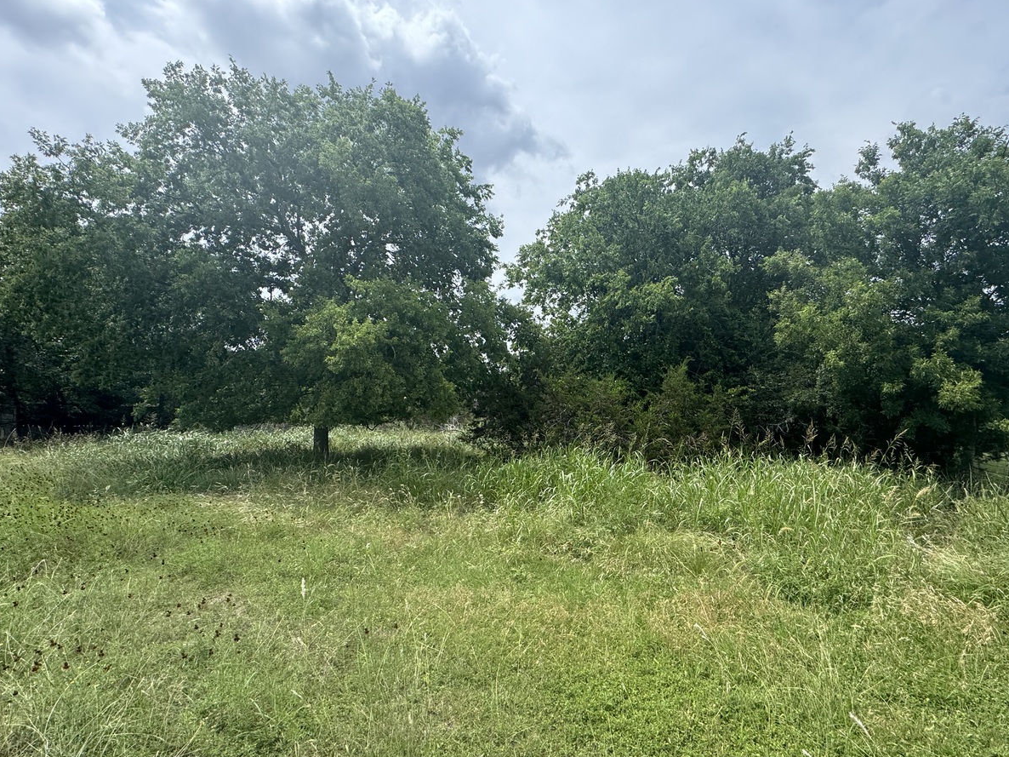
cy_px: 428
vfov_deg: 74.4
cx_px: 556
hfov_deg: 90.7
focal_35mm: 17
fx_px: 495
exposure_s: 1/787
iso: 50
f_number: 2.2
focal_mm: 2.22
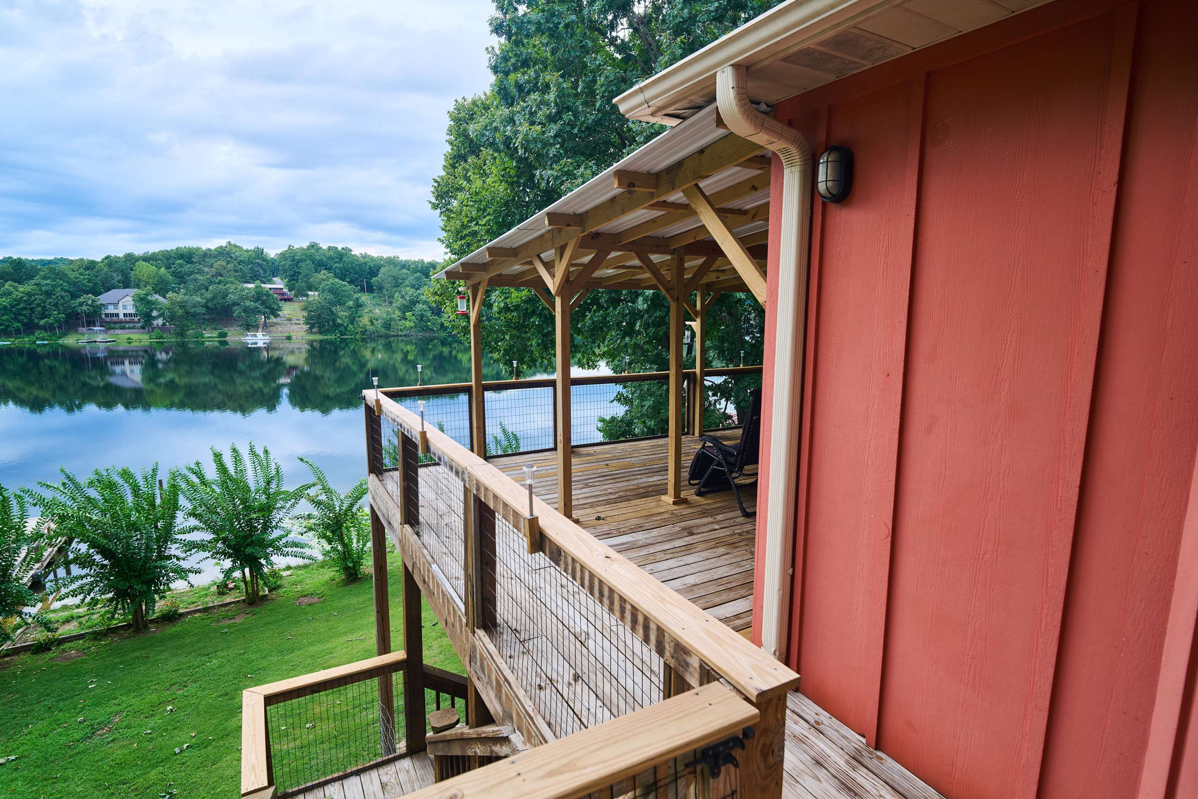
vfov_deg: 70.5
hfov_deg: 93.2
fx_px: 566
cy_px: 401
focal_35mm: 17
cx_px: 580
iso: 250
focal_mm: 16
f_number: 4
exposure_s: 1/160
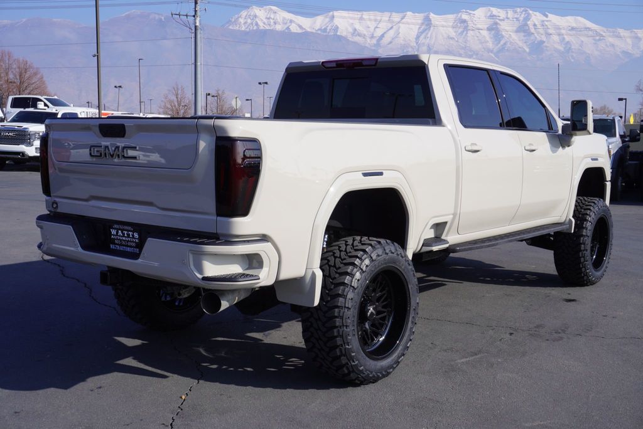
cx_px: 322
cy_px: 214
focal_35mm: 42
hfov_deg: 46.4
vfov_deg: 31.9
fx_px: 751
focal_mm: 28
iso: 100
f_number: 11
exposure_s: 1/160
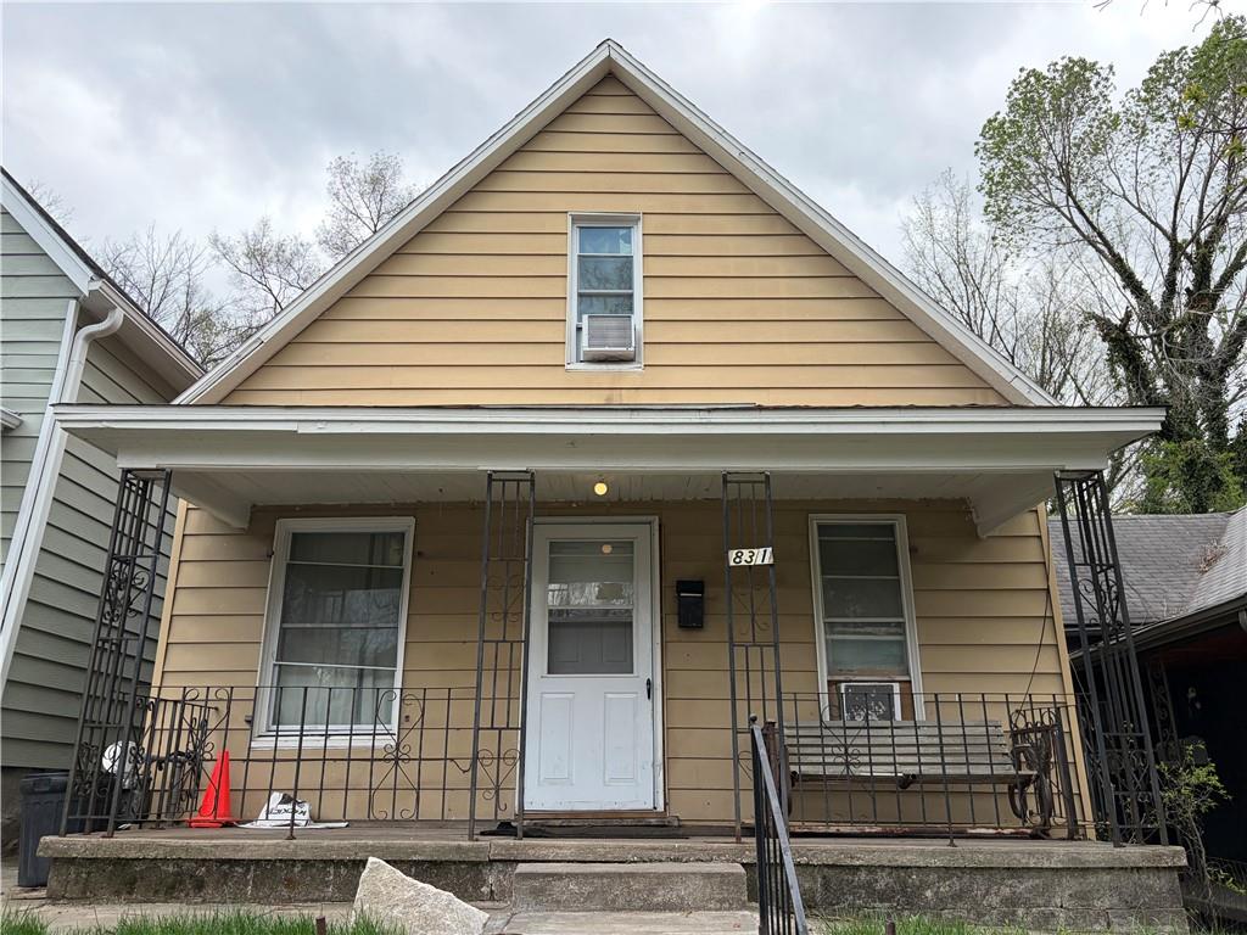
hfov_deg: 67.3
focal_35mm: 26
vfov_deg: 53.1
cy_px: 468
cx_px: 624
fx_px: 937
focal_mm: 5.96
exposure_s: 1/1848
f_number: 1.6
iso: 64
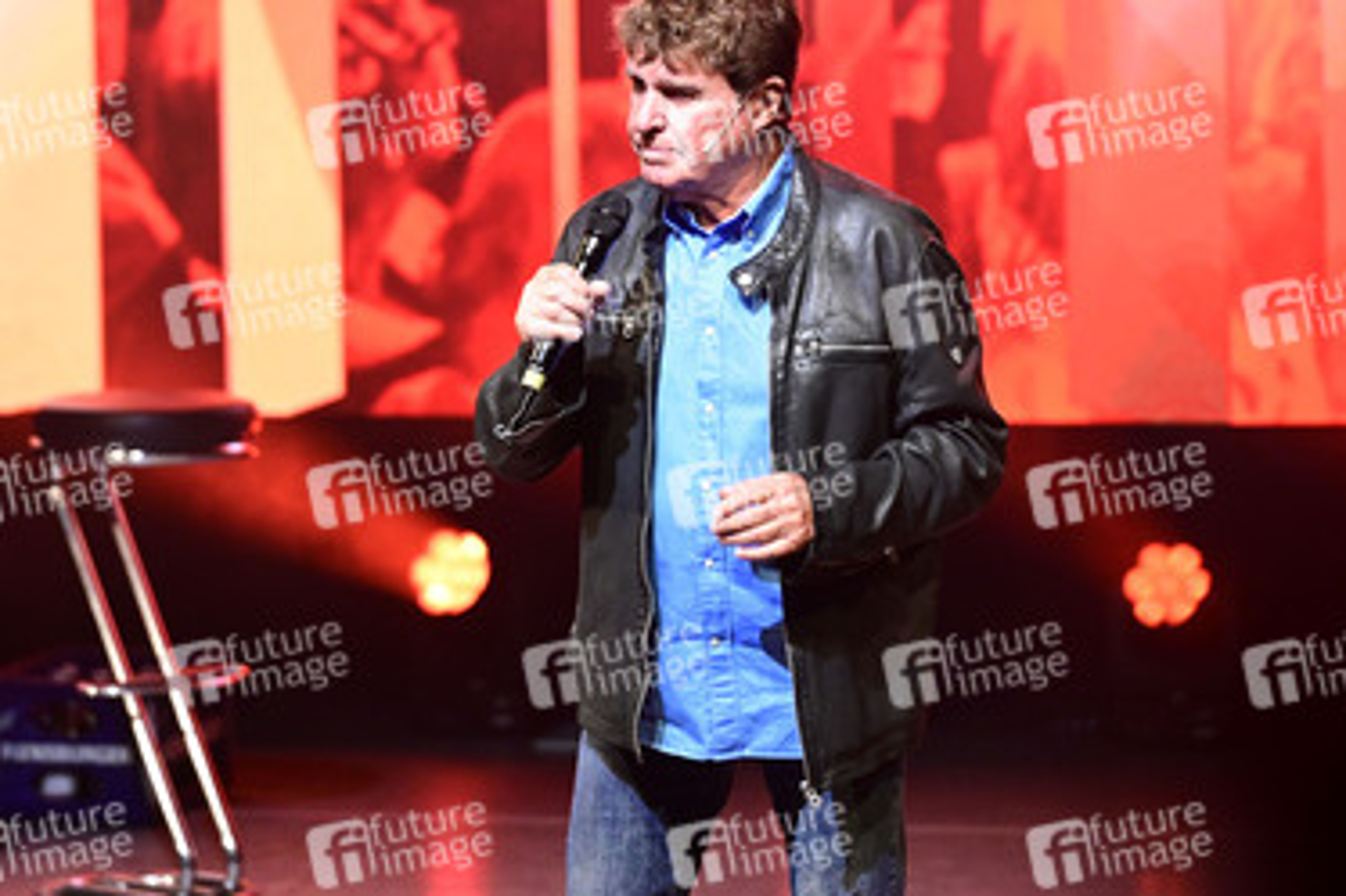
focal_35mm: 241
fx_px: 9006
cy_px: 396
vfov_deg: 5.7
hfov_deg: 8.5
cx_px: 664
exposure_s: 1/320
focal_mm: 200
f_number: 3.5
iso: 4000
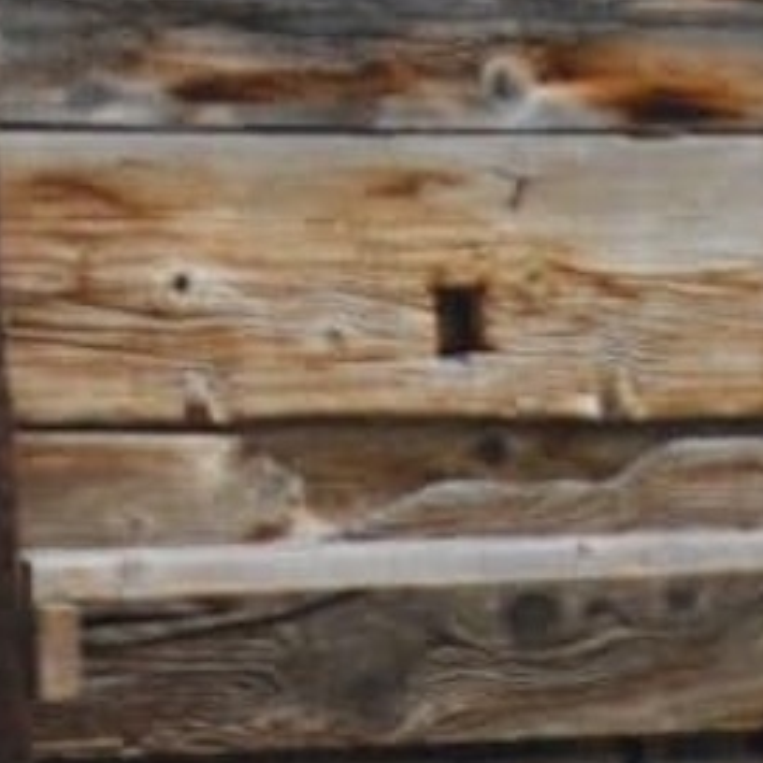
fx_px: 11090
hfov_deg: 3.8
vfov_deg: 3.9
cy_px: -684
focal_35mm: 445
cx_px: -1422
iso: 100
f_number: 5
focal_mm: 55
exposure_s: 1/200
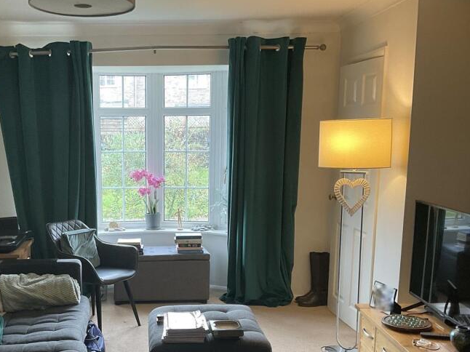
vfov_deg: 31.1
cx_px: 145
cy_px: 247
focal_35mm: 46
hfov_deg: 40.6
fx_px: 624
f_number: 1.8
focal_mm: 3
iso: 80
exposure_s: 1/50
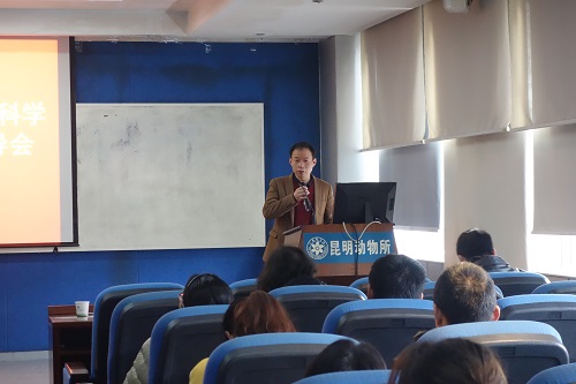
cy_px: 192
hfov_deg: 21.7
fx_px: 1503
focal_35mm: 94
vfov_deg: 14.5
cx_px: 288
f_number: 4.9
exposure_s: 1/40
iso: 3200
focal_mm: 34.94
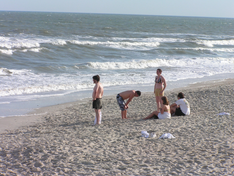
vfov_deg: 9.3
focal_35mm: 159
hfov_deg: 12.4
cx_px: 117
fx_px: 1075
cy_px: 88
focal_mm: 26.4
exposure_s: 1/320
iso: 50
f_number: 6.3
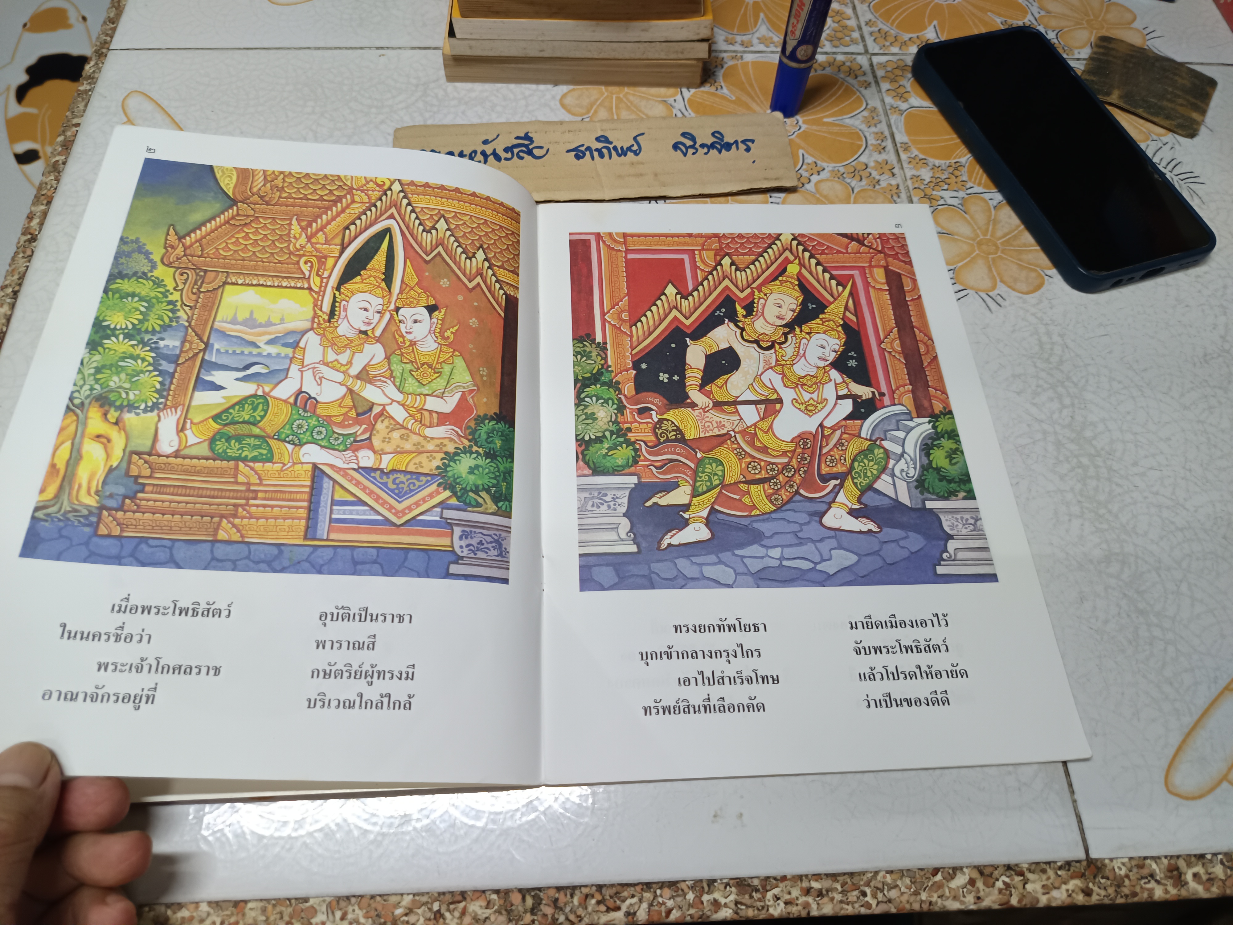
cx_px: 616
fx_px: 855
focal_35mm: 24
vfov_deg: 56.8
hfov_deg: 71.6
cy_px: 462
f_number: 1.7
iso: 853
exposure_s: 1/33.3
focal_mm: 5.31
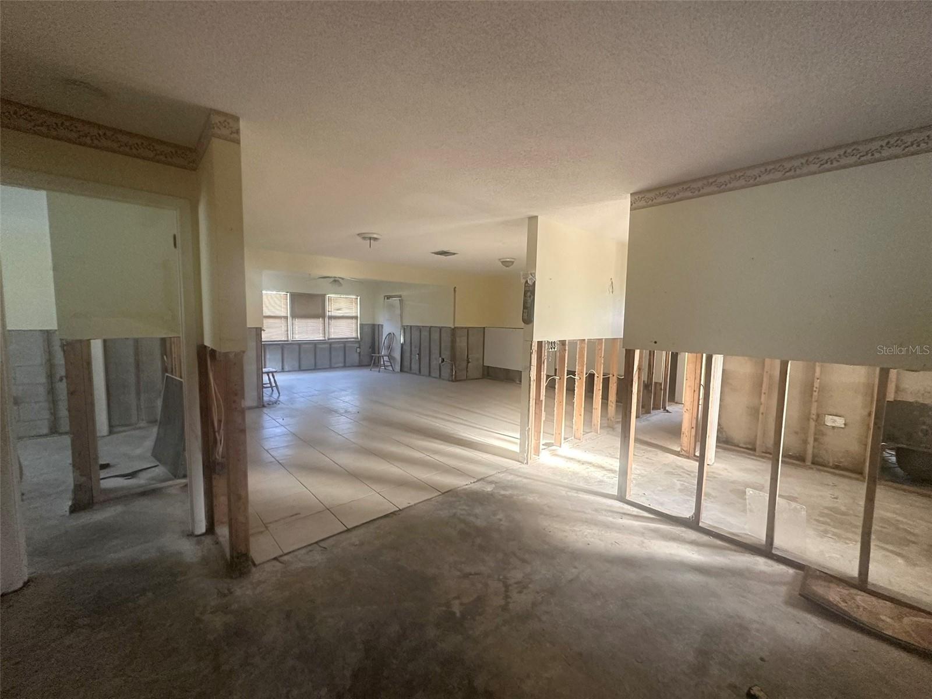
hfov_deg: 102.1
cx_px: 466
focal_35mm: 14
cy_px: 350
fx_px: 377
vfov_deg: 85.7
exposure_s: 1/60
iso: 500
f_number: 2.2
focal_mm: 2.22
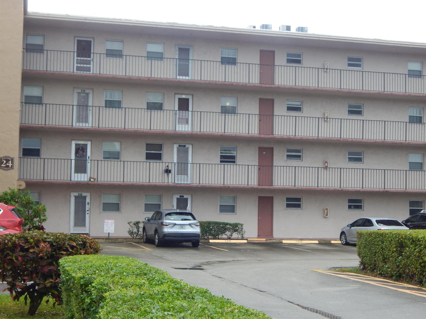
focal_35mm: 61
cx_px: 213
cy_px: 160
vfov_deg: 24.0
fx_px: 751
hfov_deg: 31.7
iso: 125
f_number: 4
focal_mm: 10.9
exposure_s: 1/50
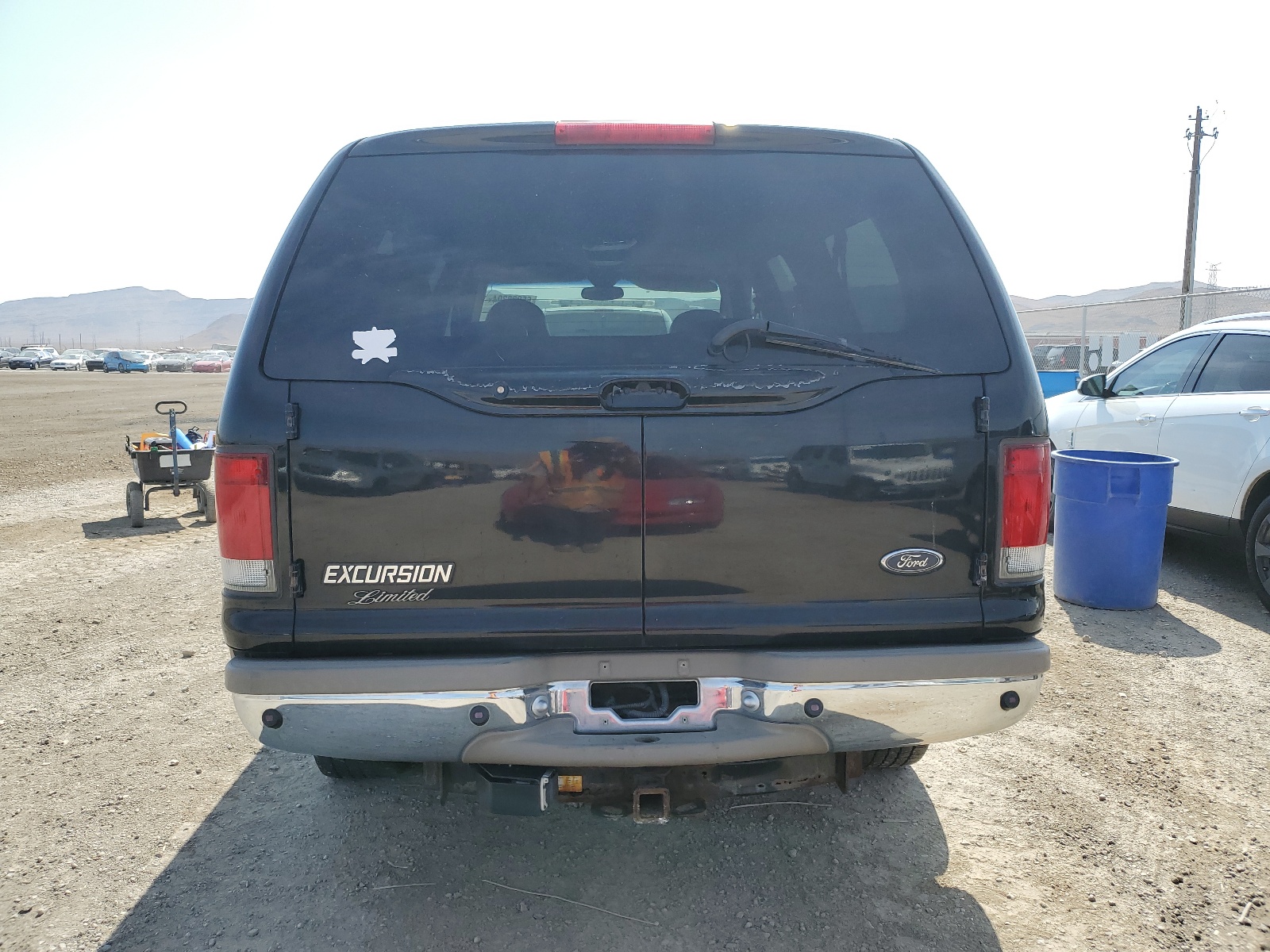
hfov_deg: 67.3
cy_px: 476
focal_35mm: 26
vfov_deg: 53.1
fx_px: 954
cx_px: 635
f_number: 1.5
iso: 50
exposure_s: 1/2000
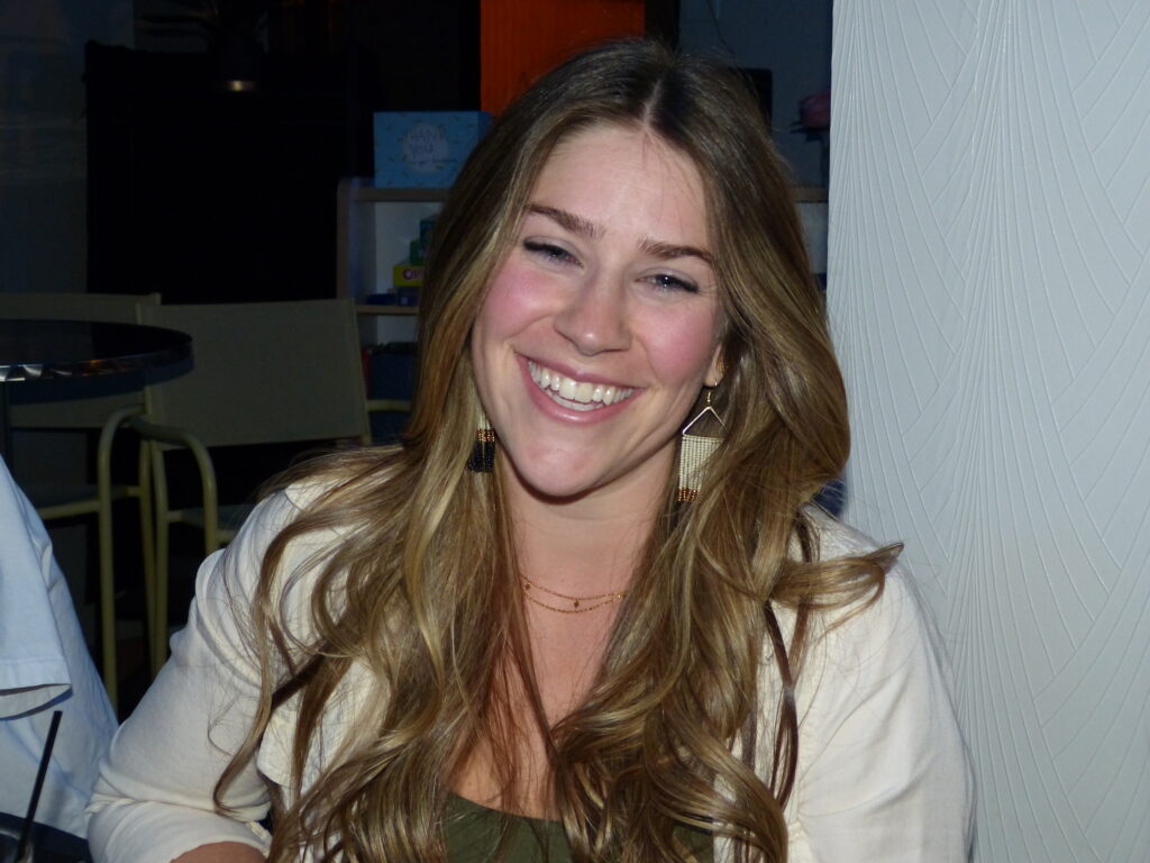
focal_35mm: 50
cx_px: 575
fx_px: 1661
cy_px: 432
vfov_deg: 29.1
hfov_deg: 38.2
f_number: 3.2
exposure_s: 1/60
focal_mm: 9
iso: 400
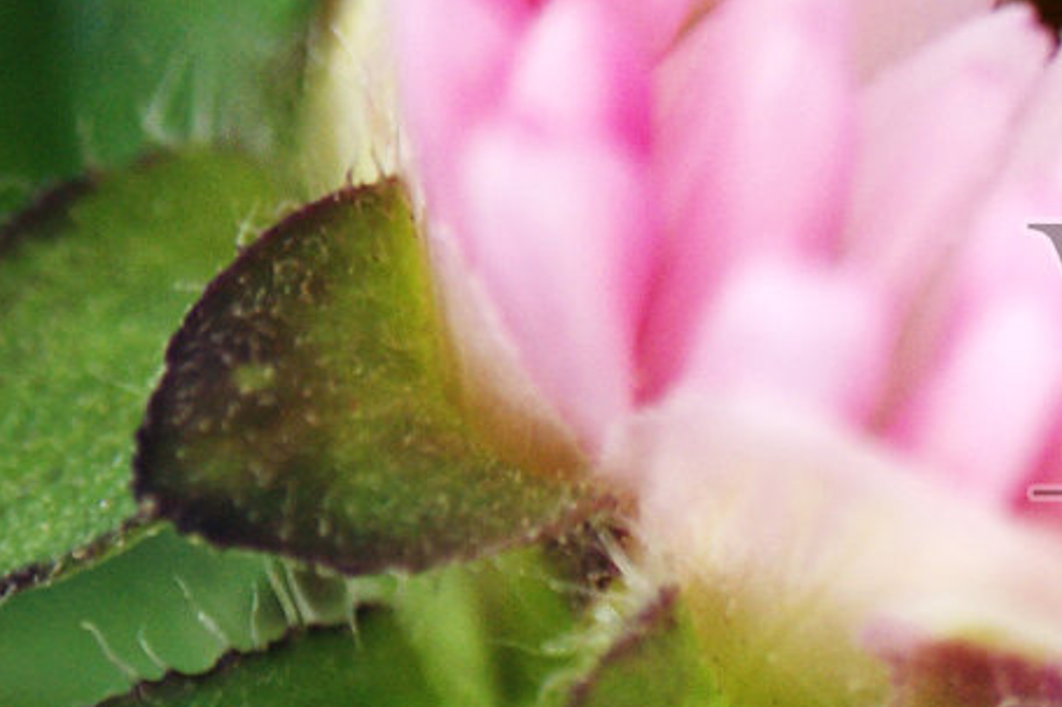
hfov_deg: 5.6
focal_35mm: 369
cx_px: 1417
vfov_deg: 3.7
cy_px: 378
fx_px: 10881
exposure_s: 1/25
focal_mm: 70
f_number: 6.3
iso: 160
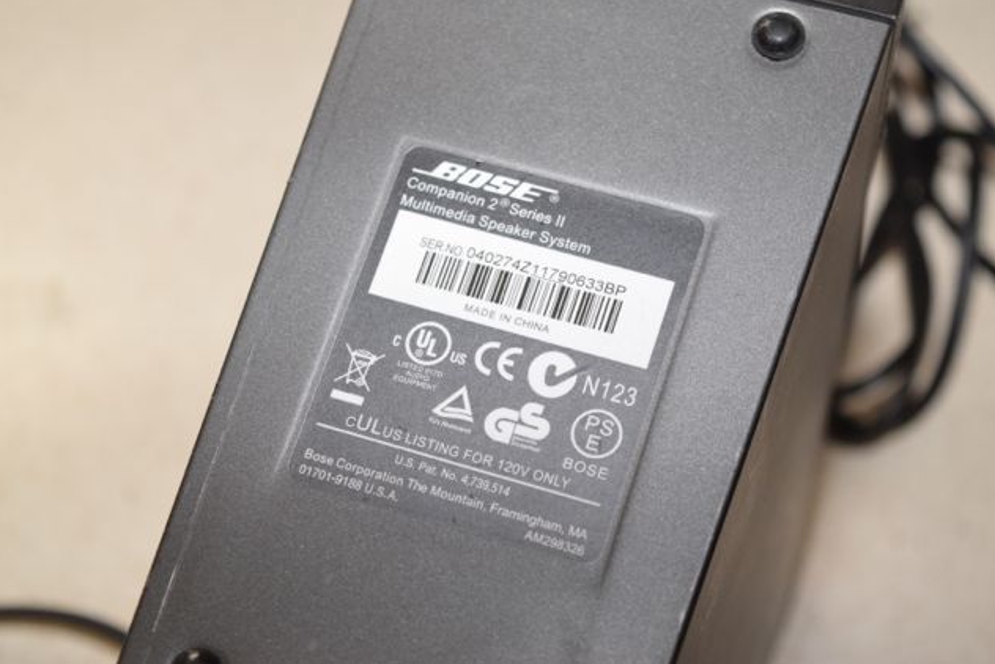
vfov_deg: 16.4
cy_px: 330
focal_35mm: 84
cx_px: 499
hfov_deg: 24.3
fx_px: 2309
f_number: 5.6
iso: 1600
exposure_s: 1/125
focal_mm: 55
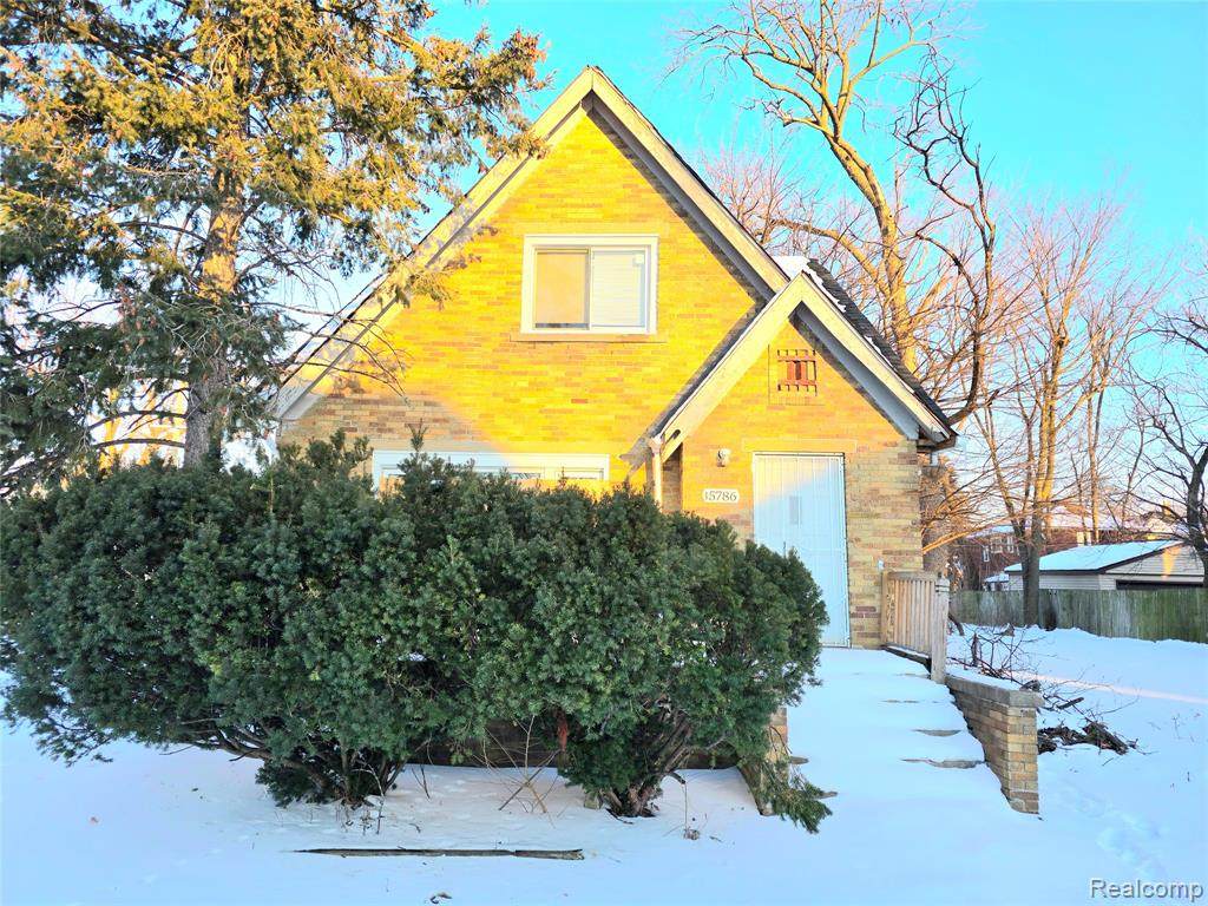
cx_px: 604
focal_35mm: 23
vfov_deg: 58.9
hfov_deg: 73.9
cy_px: 453
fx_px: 803
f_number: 1.7
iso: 25
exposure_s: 1/370
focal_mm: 6.3
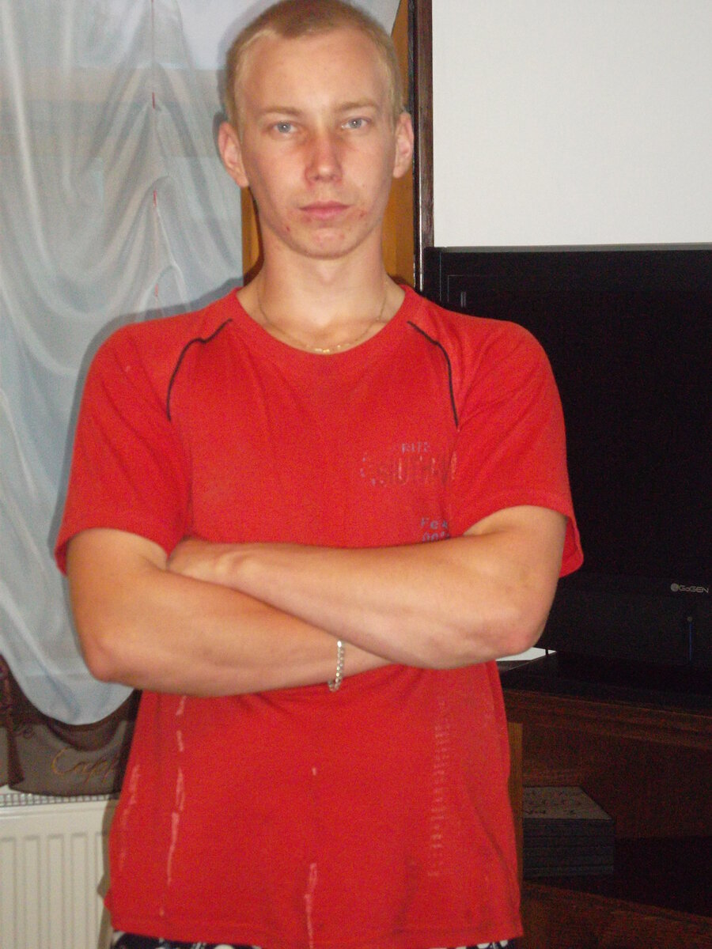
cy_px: 474
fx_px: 2359
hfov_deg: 17.2
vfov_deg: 22.8
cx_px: 356
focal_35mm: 86
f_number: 4.3
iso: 640
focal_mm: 15.4
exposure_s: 1/70
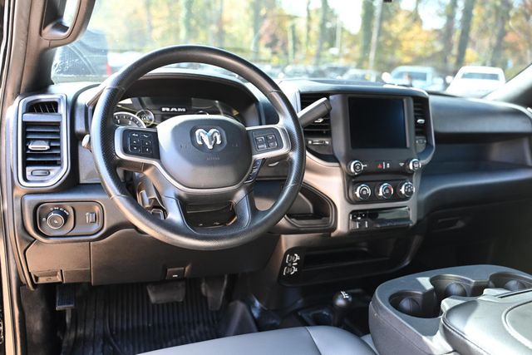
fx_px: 436
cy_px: 178
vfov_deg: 44.3
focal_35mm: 30
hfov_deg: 62.8
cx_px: 266
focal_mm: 29.5
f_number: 3.2
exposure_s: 1/100
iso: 500
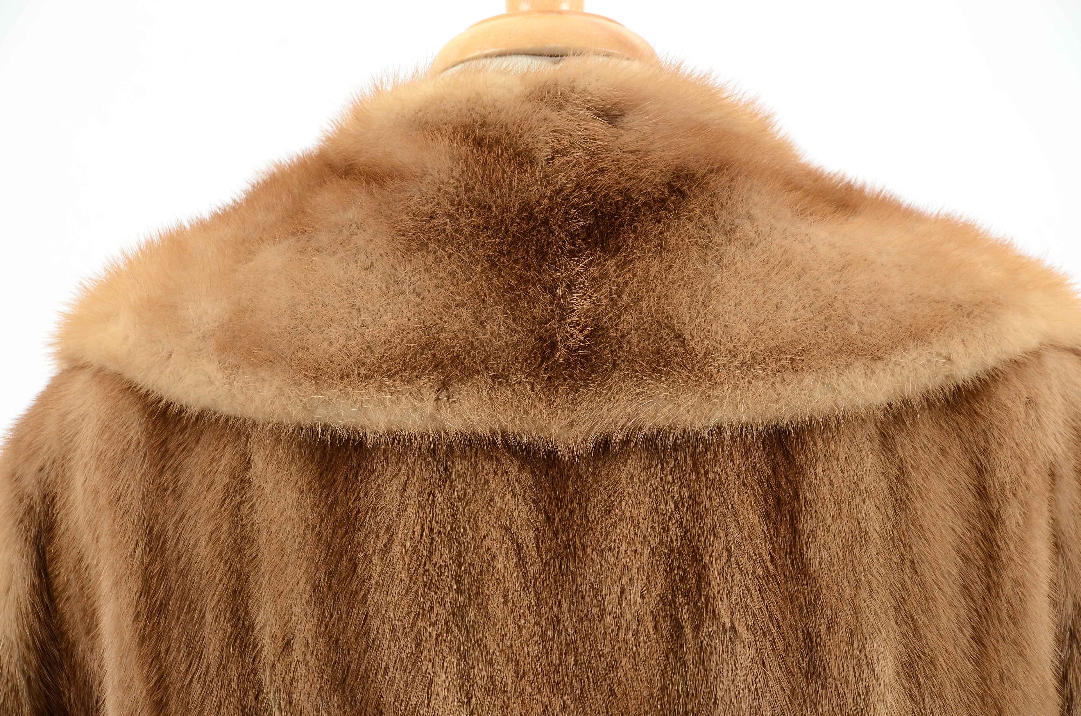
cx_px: 540
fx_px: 4720
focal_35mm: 158
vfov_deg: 8.7
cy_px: 358
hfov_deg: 13.1
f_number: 8
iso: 160
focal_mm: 105
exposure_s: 1/80
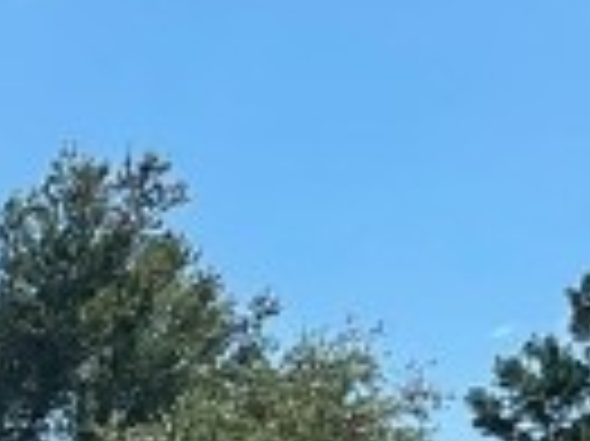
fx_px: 3474
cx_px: -1455
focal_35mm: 204
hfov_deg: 7.8
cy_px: 1377
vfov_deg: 6.5
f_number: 1.6
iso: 32
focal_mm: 5.1
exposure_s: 1/6250
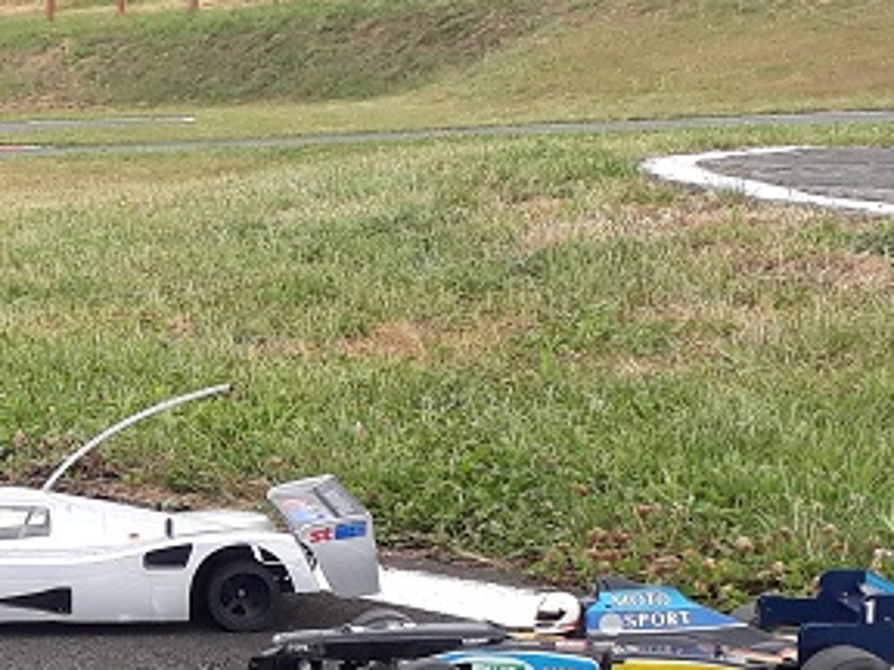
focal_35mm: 75
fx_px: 1937
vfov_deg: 19.3
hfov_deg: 23.3
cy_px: 580
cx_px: -239
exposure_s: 1/330
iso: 40
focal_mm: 3.6
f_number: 1.9
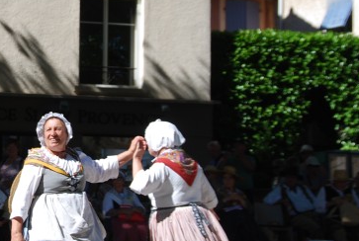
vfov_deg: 7.8
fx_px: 1769
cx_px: -27
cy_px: 62
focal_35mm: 177
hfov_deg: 11.4
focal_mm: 48
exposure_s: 1/250
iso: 100
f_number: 8
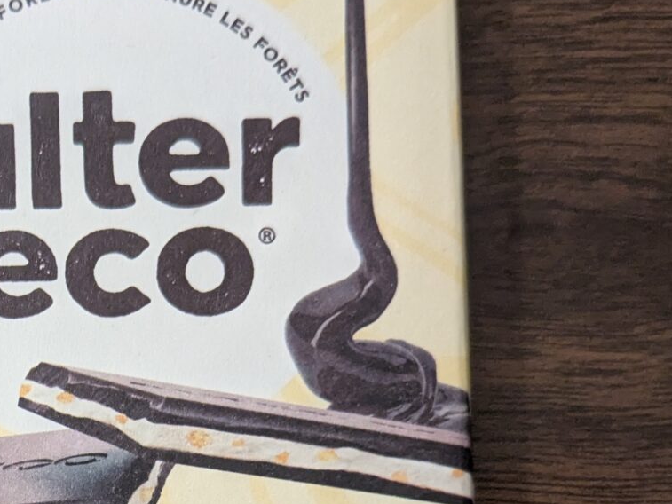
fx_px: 1417
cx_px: -6
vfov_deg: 19.4
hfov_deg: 25.3
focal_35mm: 73
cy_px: 544
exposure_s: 1/40
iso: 471
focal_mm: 4.38
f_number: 1.73
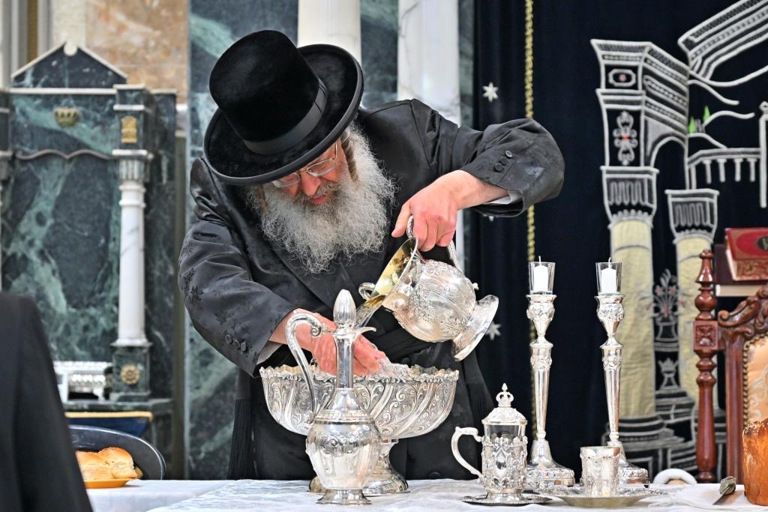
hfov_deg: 13.6
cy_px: 256
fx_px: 3222
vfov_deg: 9.1
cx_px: 384
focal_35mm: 151
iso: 800
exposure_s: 1/250
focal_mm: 101
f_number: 4
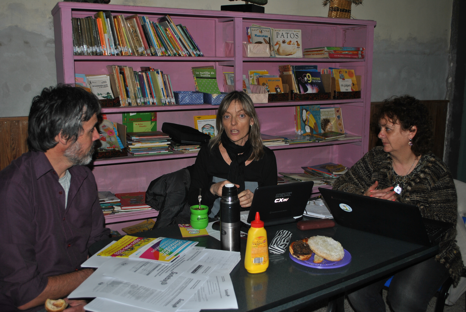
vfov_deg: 37.0
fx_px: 467
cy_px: 156
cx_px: 233
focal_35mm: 36
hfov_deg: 53.1
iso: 100
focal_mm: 24
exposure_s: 1/60
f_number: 4
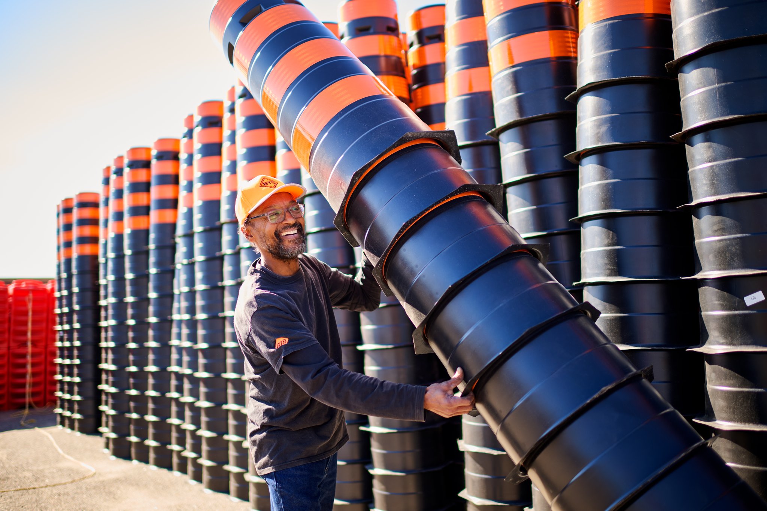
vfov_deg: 37.8
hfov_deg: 54.4
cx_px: 384
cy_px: 256
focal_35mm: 35
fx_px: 746
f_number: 1.4
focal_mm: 35
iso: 64
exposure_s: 1/320
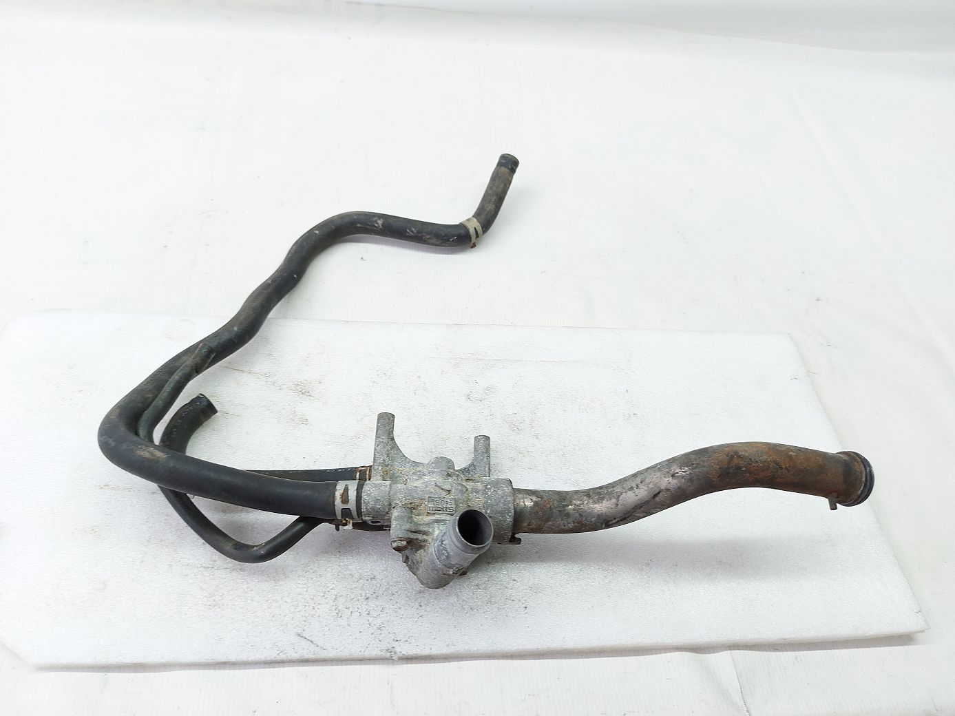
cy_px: 358
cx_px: 478
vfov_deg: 56.8
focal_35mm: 24
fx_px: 662
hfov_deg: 71.6
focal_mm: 5.23
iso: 80
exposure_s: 1/50
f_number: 1.8
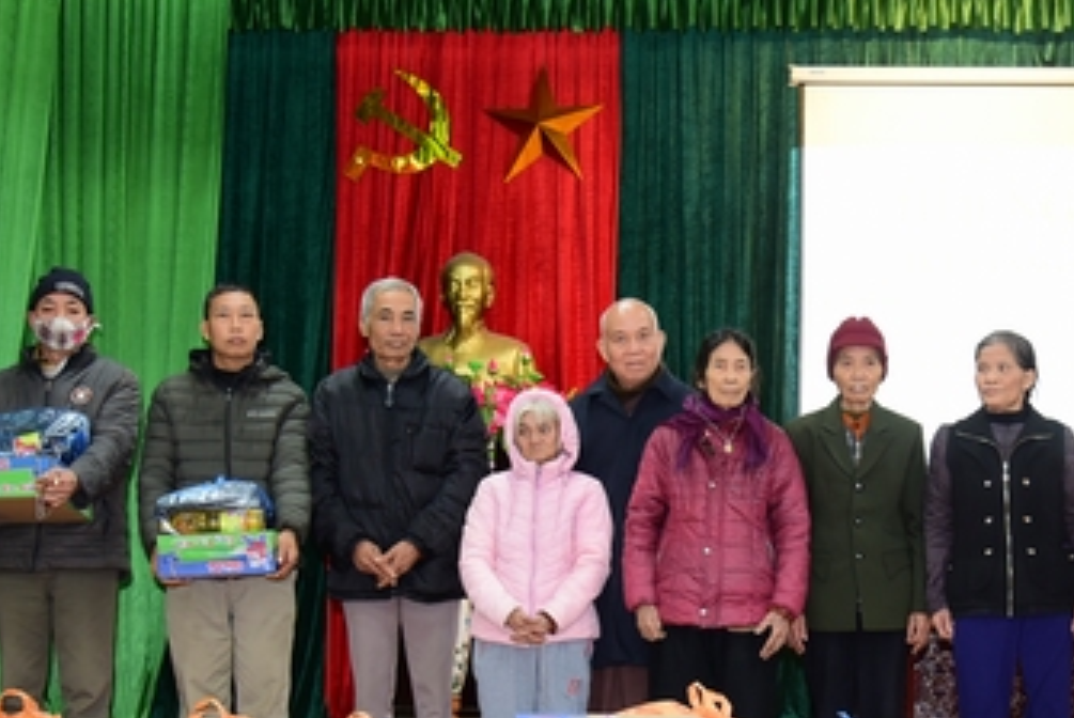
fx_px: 1851
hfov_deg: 31.9
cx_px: 763
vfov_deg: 21.8
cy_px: 513
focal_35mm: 62
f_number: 4
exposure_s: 1/40
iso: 1000
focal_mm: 32
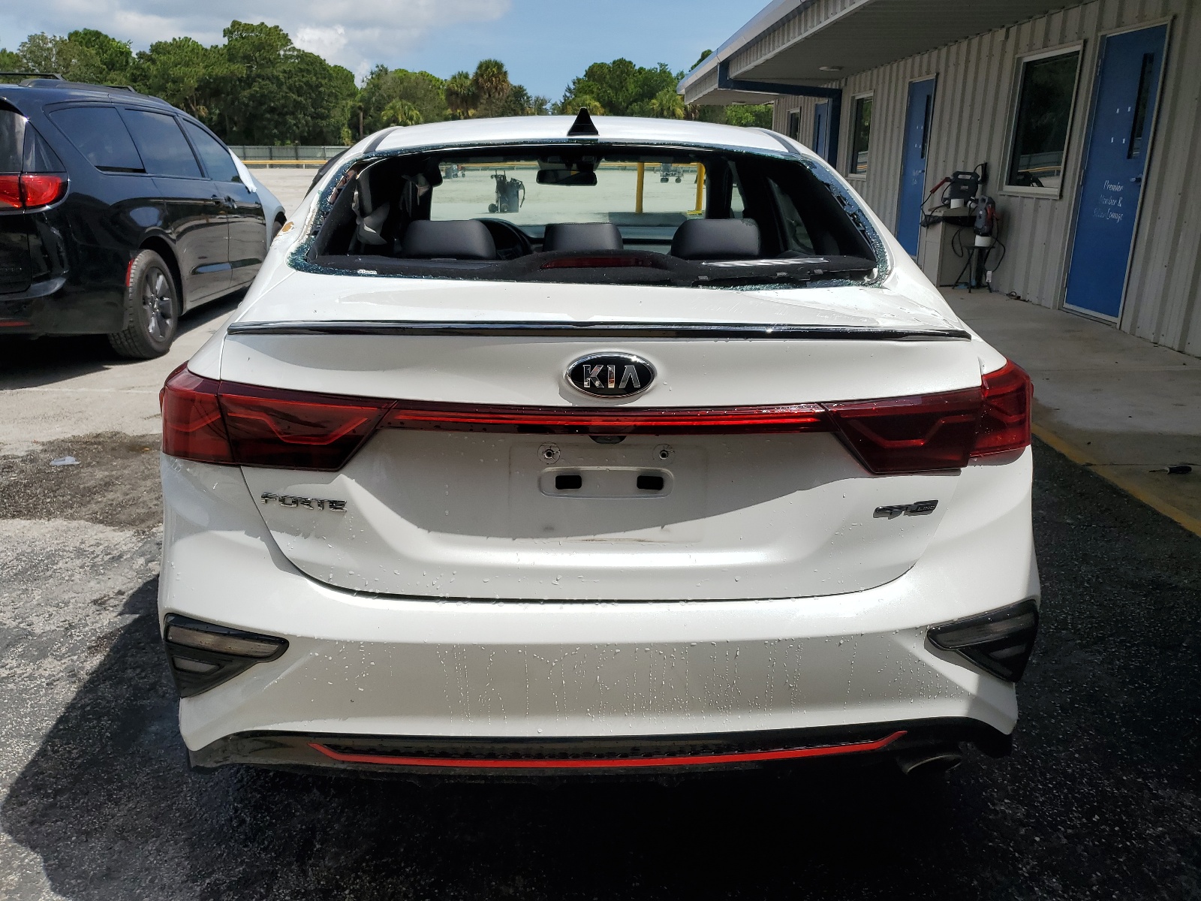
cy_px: 450
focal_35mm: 26
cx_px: 600
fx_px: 902
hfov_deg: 67.3
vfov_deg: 53.1
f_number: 1.5
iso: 50
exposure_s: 1/10000
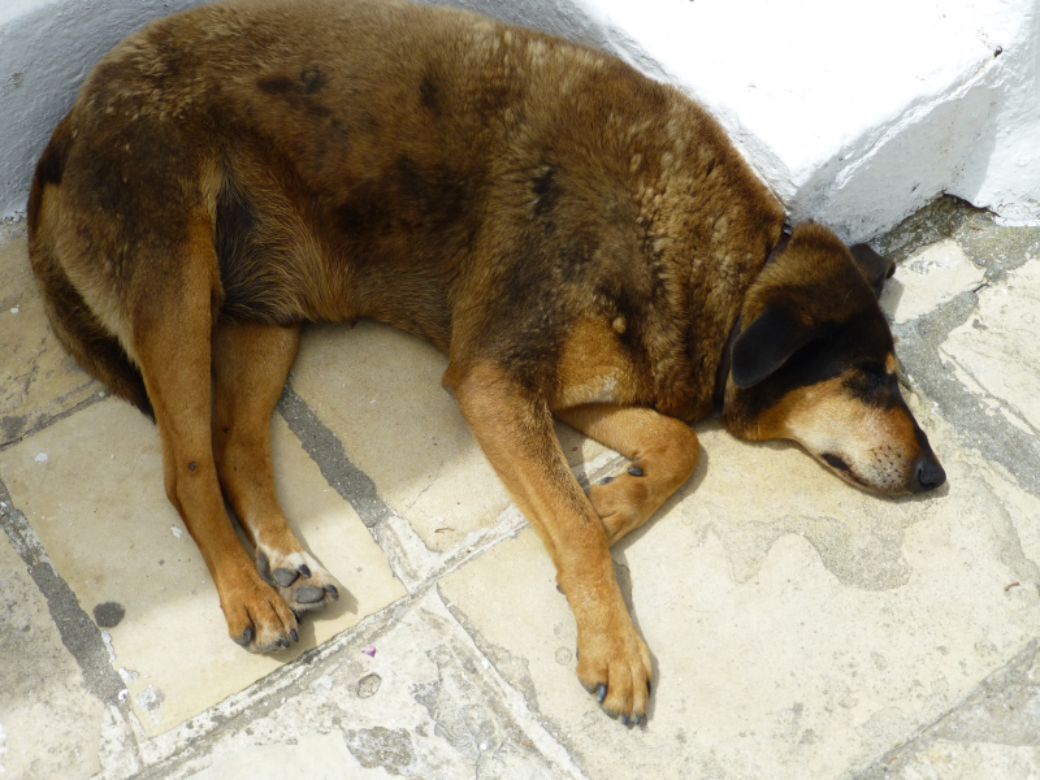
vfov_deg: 27.5
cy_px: 390
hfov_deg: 36.2
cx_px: 520
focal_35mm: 53
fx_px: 1592
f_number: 4.4
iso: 100
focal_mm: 9
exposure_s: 1/1300
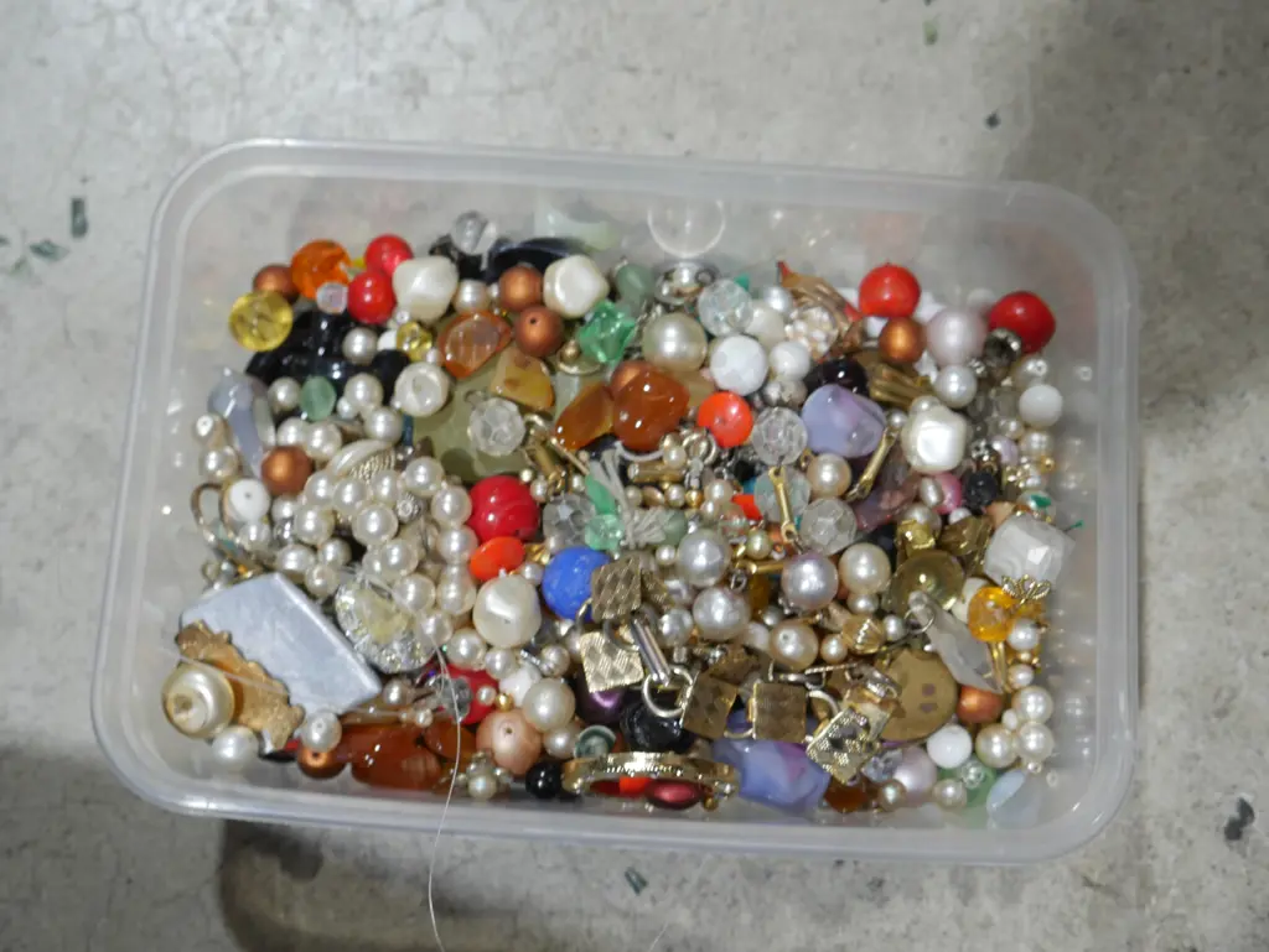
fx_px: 1687
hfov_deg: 41.2
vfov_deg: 31.5
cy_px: 476
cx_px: 634
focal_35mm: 46
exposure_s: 1/60
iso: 500
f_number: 5.1
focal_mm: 23
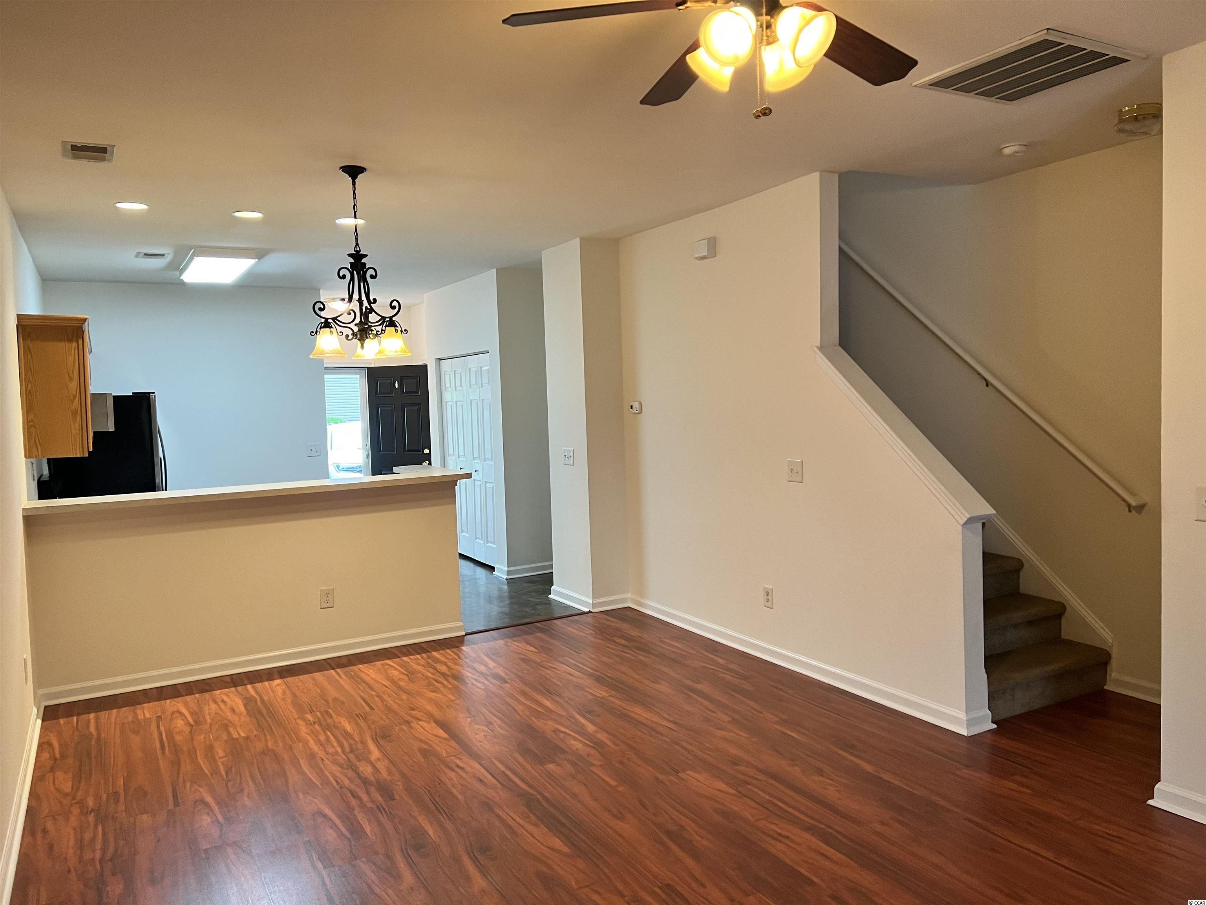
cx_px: 603
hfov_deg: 67.3
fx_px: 906
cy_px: 452
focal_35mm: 26
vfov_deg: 53.1
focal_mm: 5.7
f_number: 1.5
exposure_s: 1/60
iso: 100
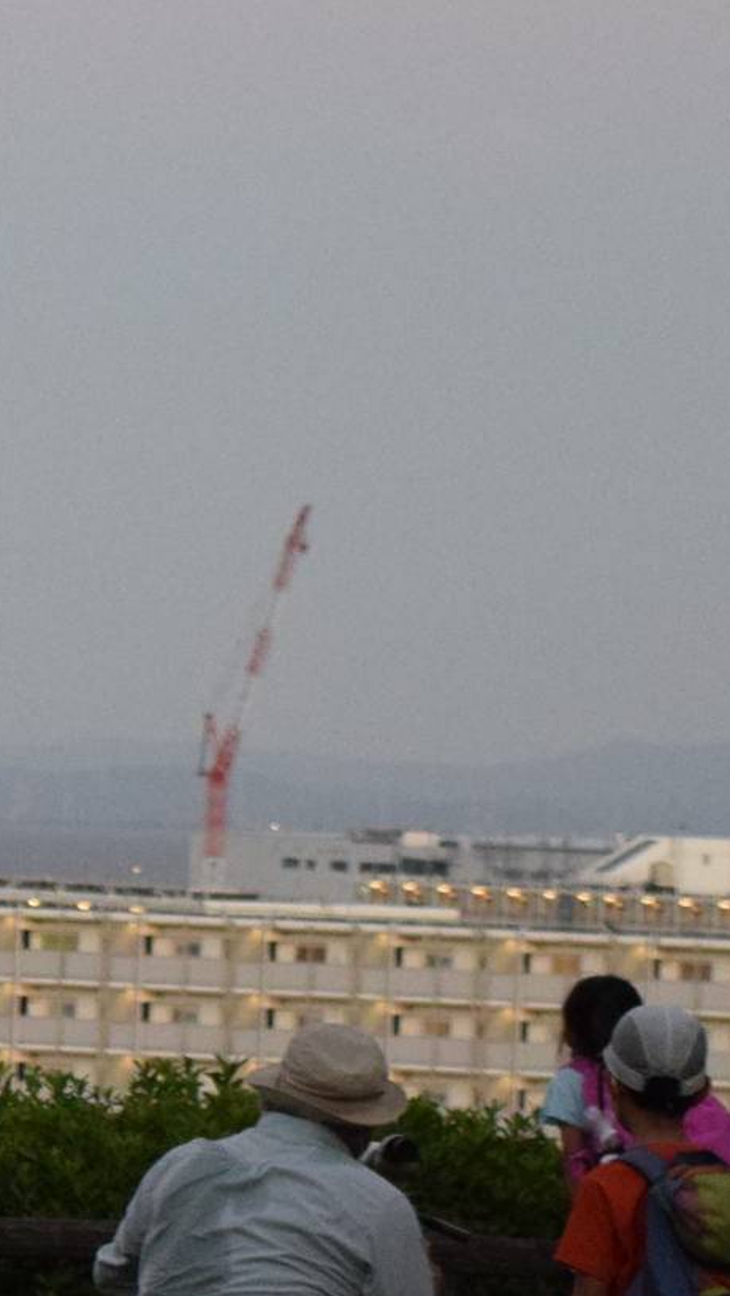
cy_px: 590
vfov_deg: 6.8
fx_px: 10866
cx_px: -860
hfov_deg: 3.8
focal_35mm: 316
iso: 2000
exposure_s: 1/125
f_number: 5.6
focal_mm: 55
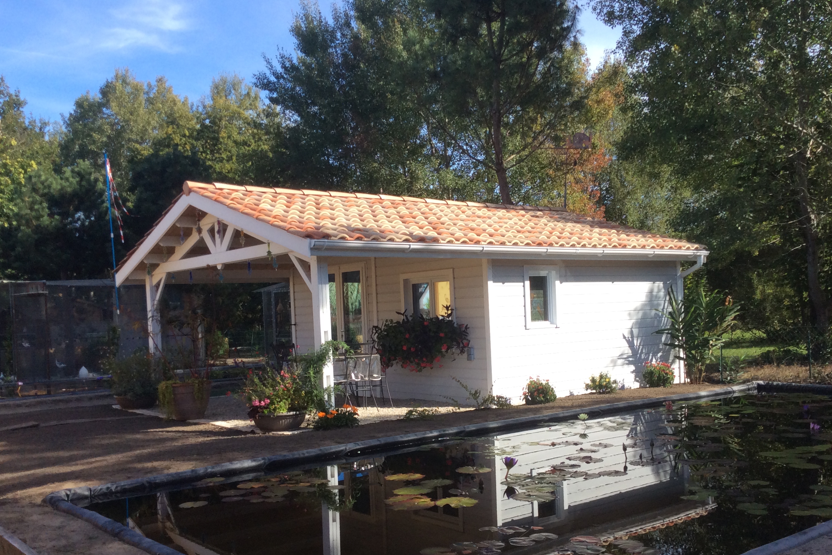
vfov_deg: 34.9
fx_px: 878
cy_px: 344
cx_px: 433
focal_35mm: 38
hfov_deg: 50.7
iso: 32
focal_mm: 3.3
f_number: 2.4
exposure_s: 1/681
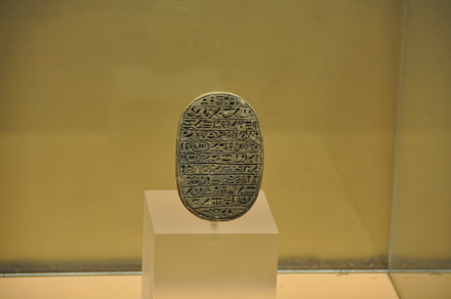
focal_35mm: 300
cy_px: 150
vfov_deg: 4.6
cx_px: 226
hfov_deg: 6.9
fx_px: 3753
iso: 800
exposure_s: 1/15
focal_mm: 200
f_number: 5.6
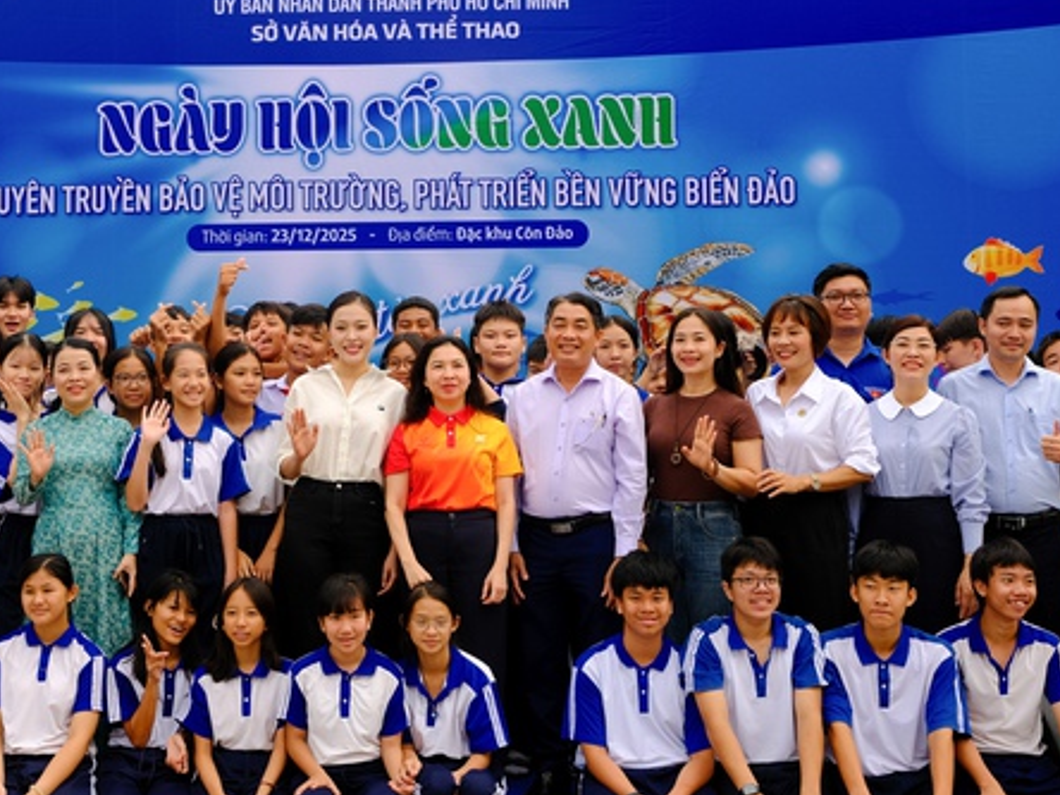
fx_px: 1868
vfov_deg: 24.0
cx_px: 308
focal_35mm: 61
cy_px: 357
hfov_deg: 31.3
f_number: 4
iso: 250
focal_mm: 29.2
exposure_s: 1/320
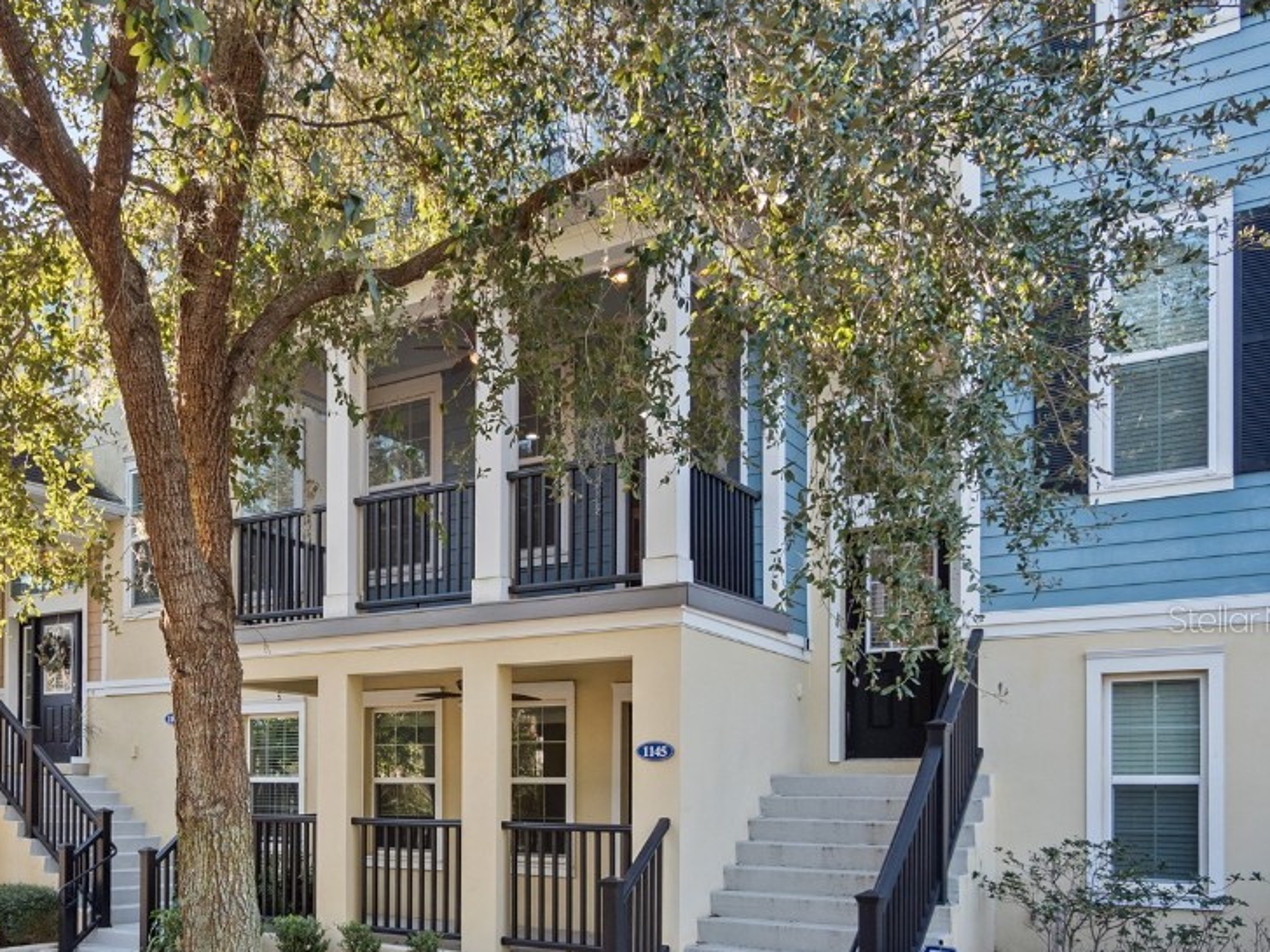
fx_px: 1137
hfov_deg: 57.3
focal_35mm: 31
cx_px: 438
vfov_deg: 44.9
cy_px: 618
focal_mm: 11
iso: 200
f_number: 4
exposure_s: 1/125
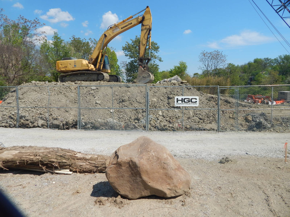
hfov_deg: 76.4
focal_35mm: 22
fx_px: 184
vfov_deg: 61.1
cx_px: 145
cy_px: 108
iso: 125
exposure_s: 1/640
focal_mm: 4
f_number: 6
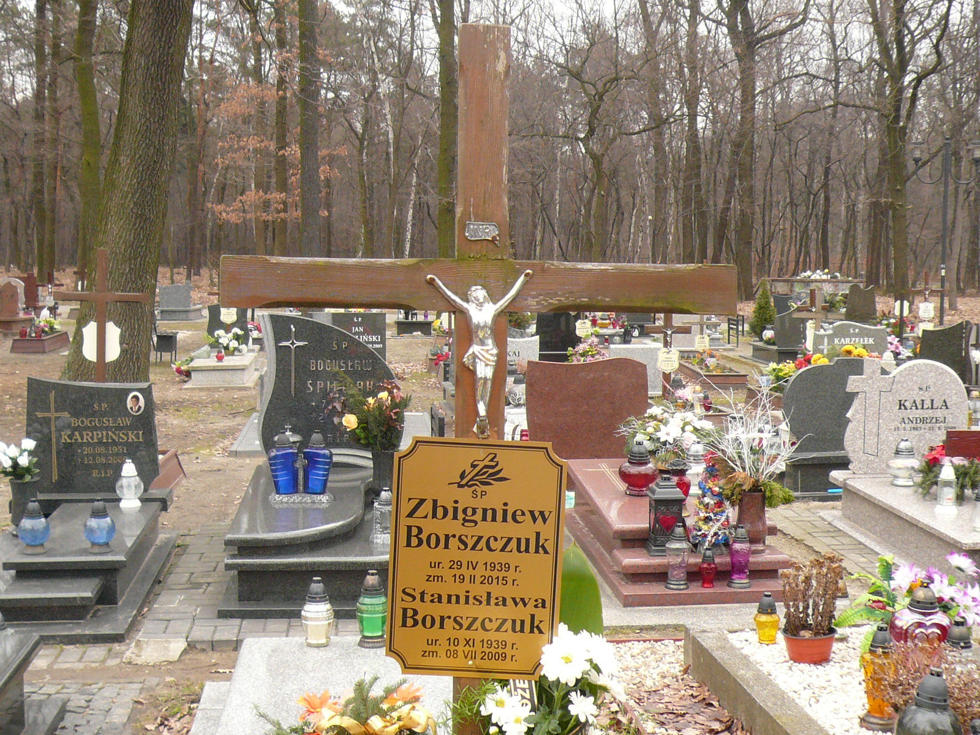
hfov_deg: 42.1
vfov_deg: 32.2
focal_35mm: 45
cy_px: 368
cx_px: 490
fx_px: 1274
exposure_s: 1/125
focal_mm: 4.9
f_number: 2.9
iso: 100
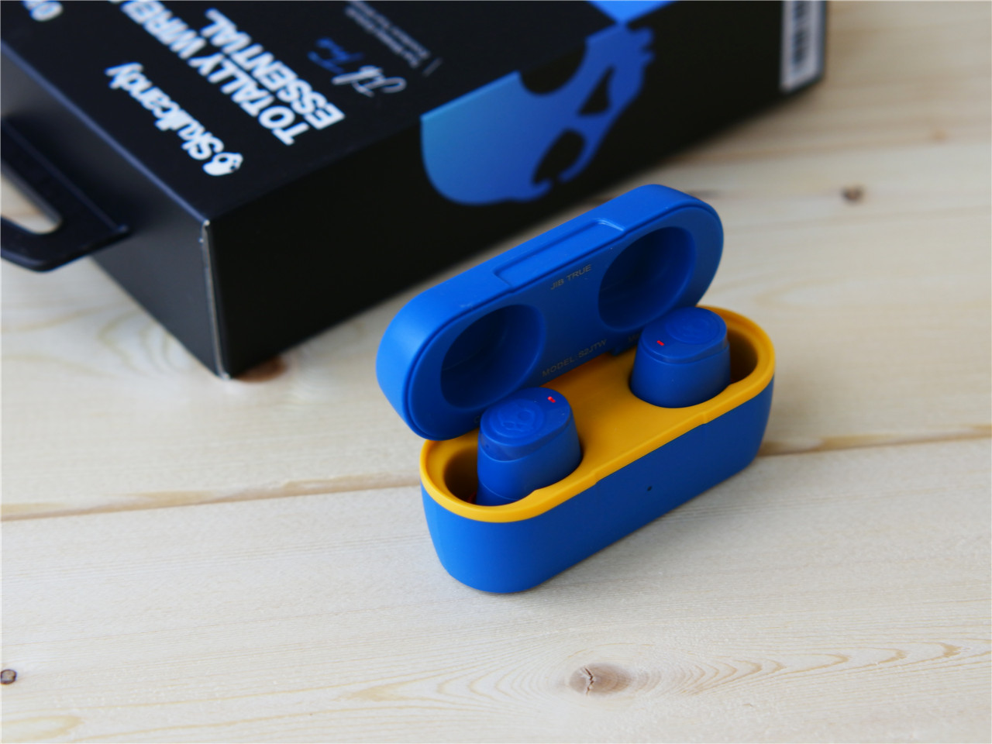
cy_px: 372
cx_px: 496
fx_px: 2465
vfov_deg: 17.2
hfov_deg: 22.8
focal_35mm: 86
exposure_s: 1/100
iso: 200
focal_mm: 43
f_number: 3.5
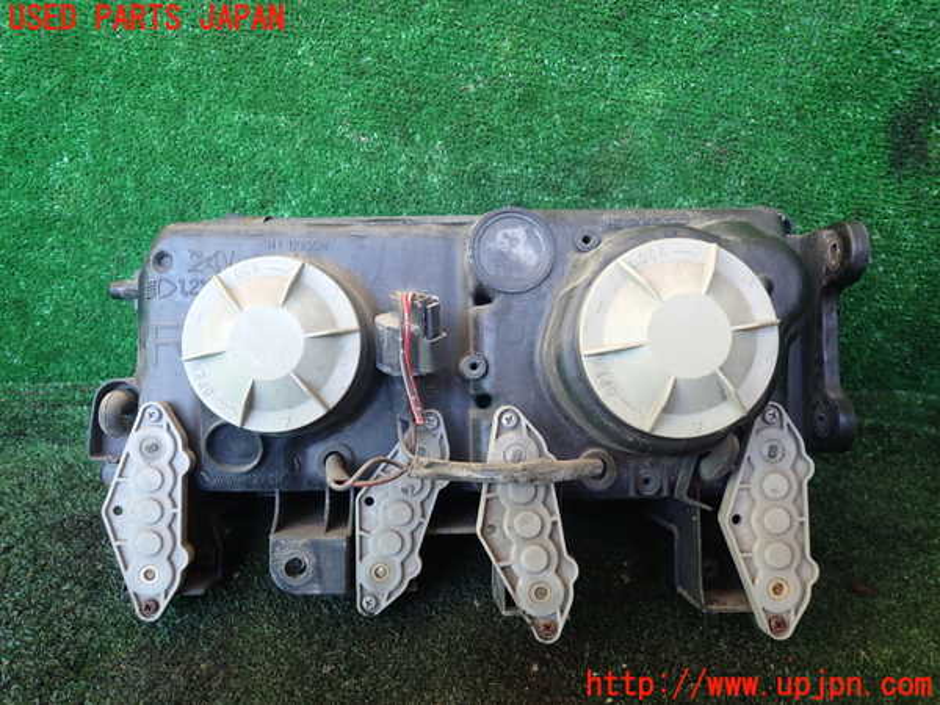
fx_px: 679
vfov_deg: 54.9
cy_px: 352
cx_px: 470
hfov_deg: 69.4
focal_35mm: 25
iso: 125
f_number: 2
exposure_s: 1/60
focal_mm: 4.5
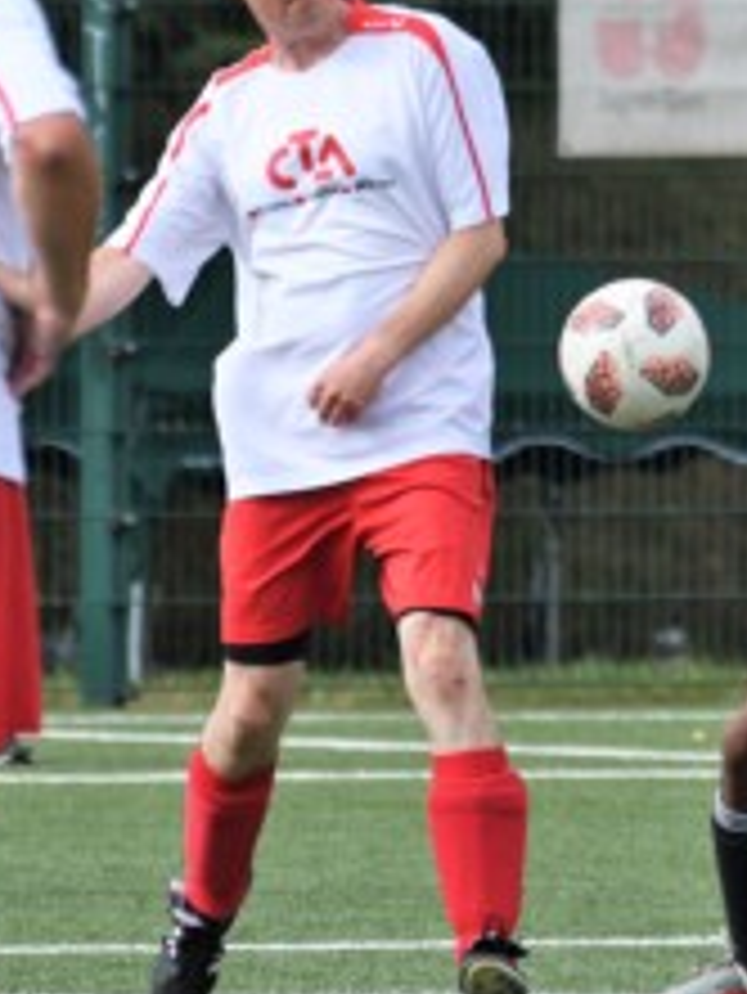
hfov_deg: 1.4
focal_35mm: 1057
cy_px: 481
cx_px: 716
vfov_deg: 1.9
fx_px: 30384
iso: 1000
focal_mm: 300
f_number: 5.6
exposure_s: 1/3200
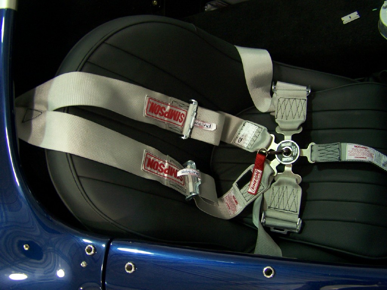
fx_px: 425
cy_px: 145
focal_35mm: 38
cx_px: 194
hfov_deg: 49.0
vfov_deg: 37.7
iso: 140
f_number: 2.8
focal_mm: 6.3
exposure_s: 1/8
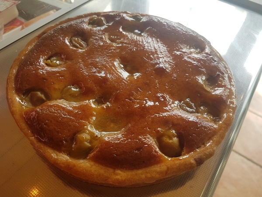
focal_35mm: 26
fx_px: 197
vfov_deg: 53.1
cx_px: 131
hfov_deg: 67.3
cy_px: 98
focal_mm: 4.2
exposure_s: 1/187
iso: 40
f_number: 1.7
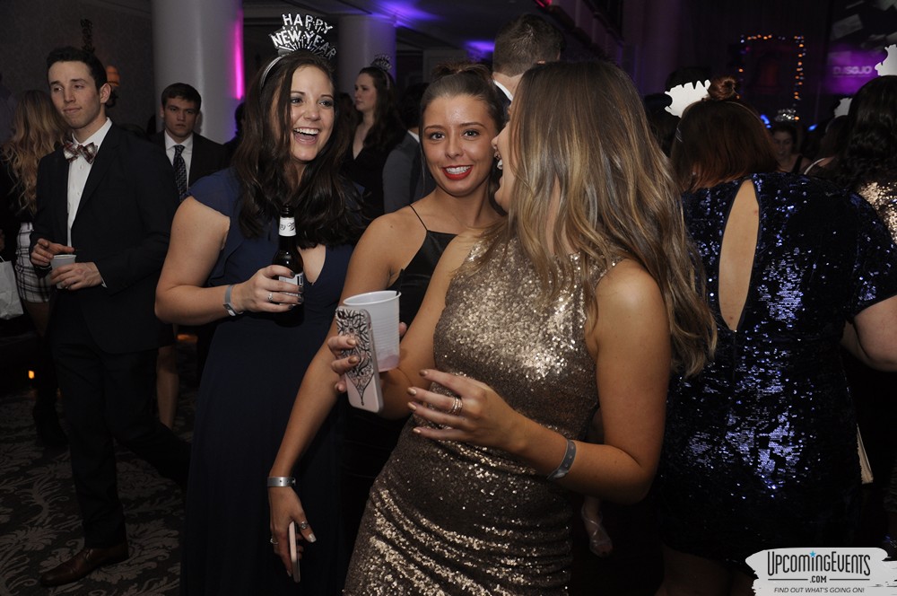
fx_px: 896
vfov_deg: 36.8
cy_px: 298
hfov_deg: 53.2
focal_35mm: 36
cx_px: 448
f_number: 5
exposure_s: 1/60
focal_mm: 24
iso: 400
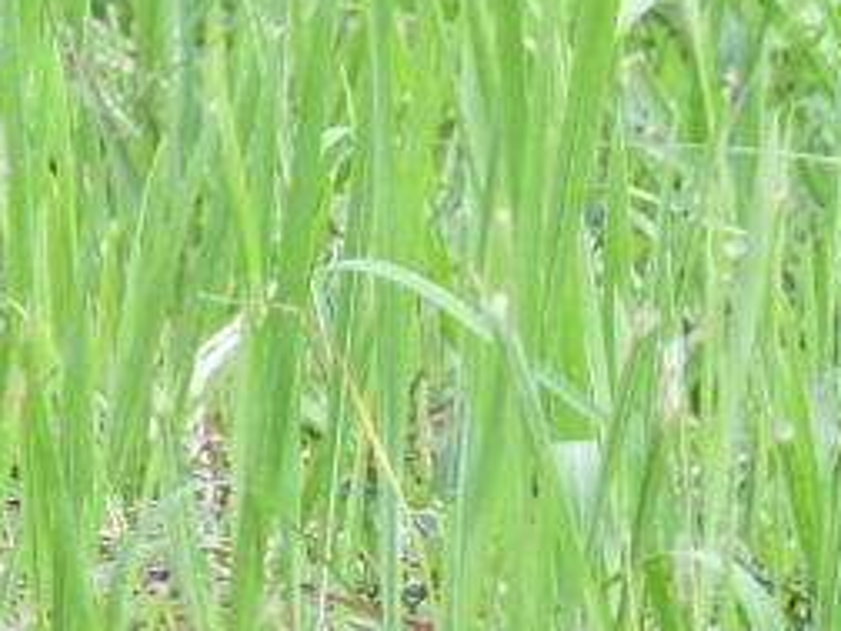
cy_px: -713
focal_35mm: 3670
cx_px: -1525
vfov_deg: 0.4
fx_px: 89163
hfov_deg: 0.5
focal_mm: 400
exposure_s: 1/640
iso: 2000
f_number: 10
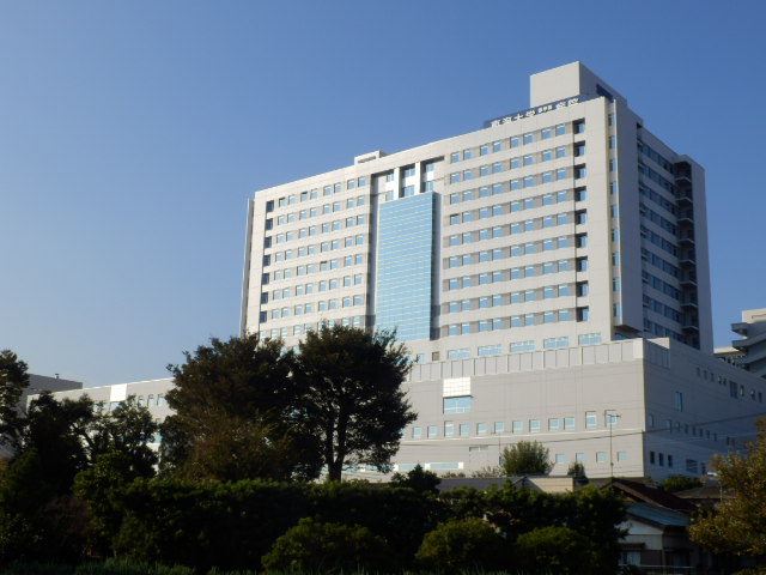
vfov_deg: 28.6
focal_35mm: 51
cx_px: 383
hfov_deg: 37.5
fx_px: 1129
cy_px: 288
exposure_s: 1/125
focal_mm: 9.1
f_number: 11.1
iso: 80
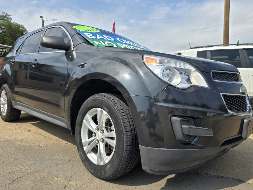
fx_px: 183
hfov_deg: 69.4
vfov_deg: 54.9
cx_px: 127
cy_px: 88
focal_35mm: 25
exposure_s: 1/724
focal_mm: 6.3
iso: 12
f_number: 1.7
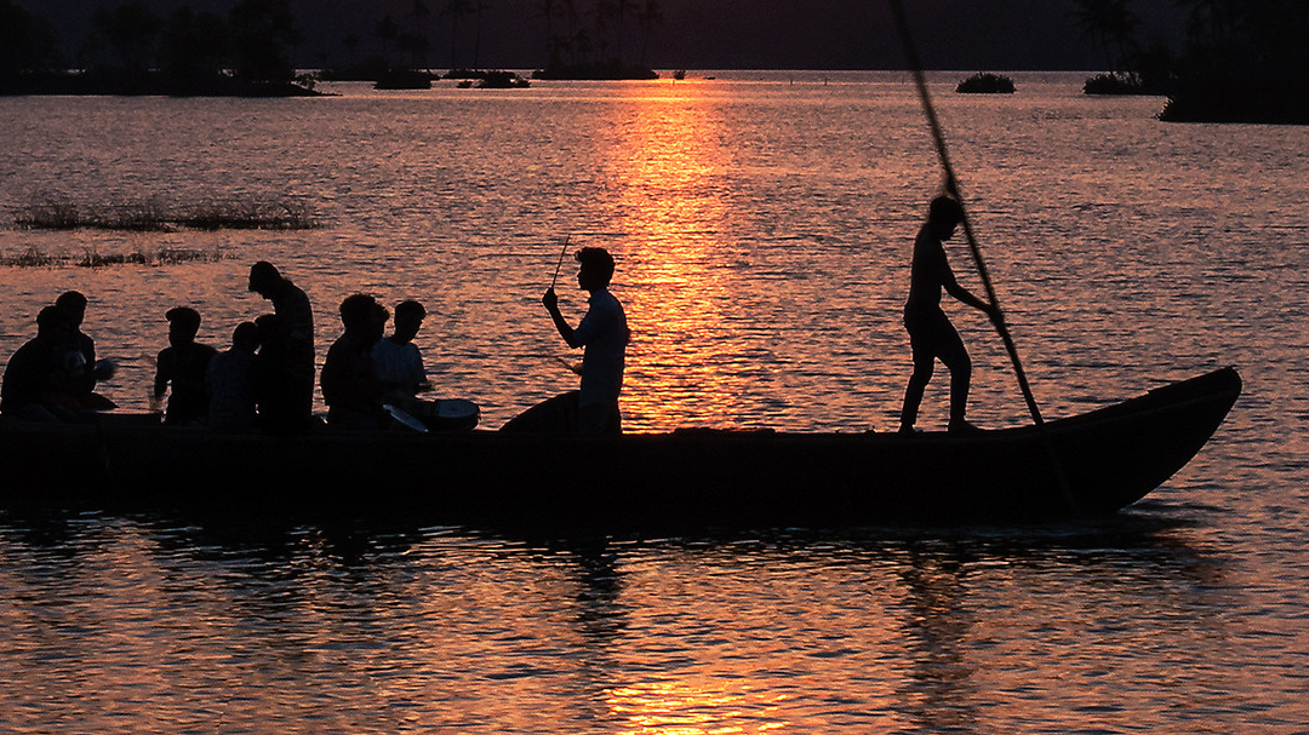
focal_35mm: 163
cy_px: -46
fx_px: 5657
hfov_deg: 13.2
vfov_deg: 7.4
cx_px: 654
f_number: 11
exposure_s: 1/13
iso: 80
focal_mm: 25.7
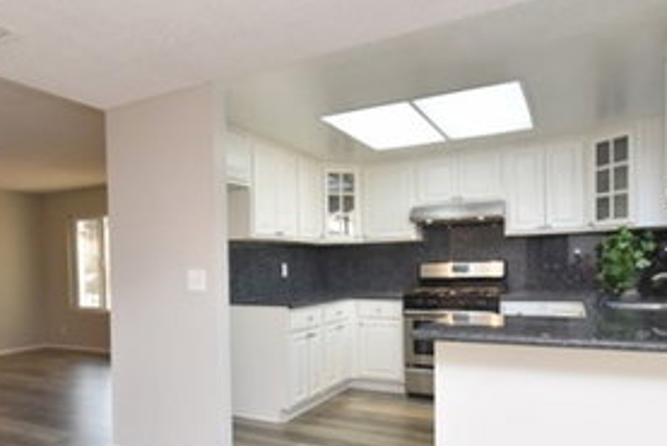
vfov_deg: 48.9
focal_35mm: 26
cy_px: 289
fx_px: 482
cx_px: 236
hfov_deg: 67.9
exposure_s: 1/80
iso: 800
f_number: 4.5
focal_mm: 10
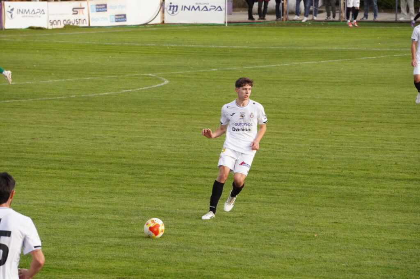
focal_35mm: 252
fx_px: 2938
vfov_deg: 5.4
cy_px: 140
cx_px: 210
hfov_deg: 8.2
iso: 6400
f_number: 8
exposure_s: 1/2500
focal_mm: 168
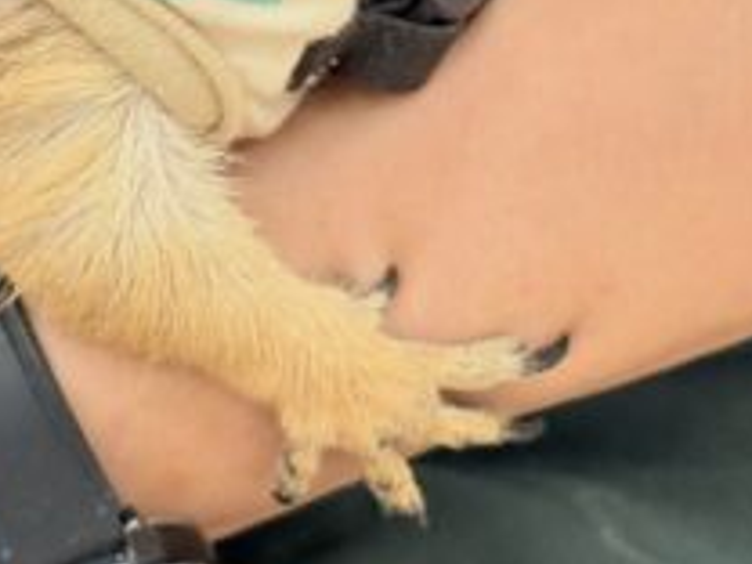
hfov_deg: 12.3
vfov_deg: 9.2
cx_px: 253
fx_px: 3476
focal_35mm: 160
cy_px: -69
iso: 100
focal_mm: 5.96
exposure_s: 1/50
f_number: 1.6
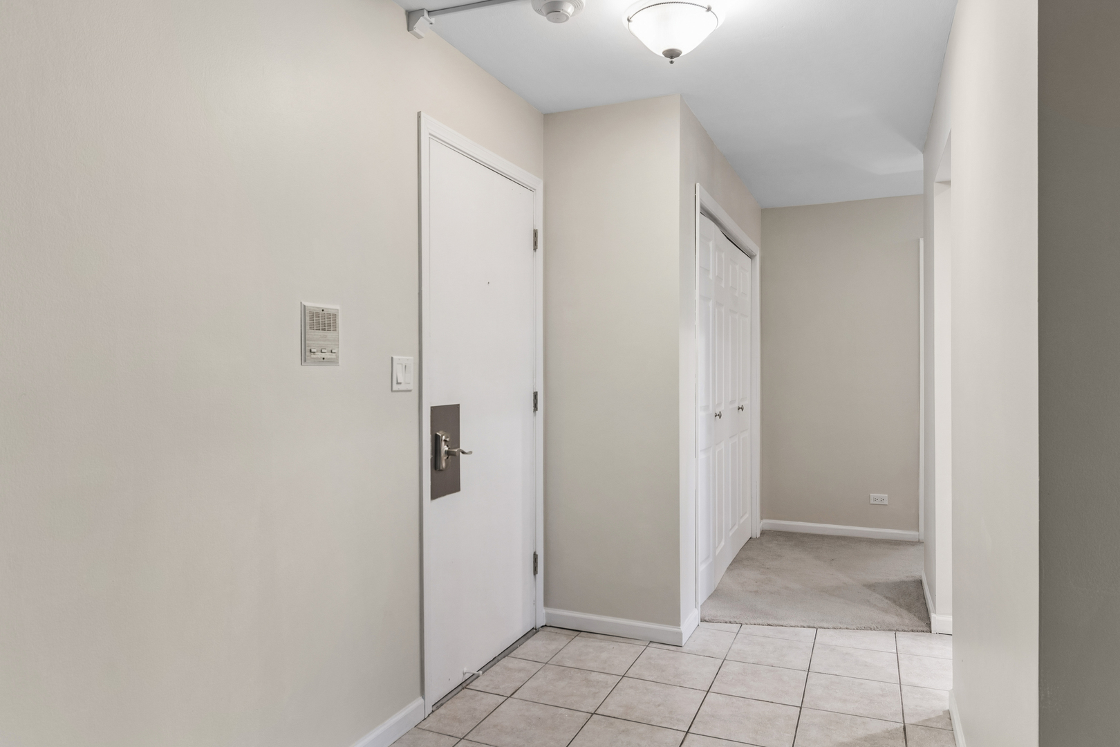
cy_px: 374
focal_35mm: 21
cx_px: 560
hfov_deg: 81.2
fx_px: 653
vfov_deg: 59.5
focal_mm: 14
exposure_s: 1/5
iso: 250
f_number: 8
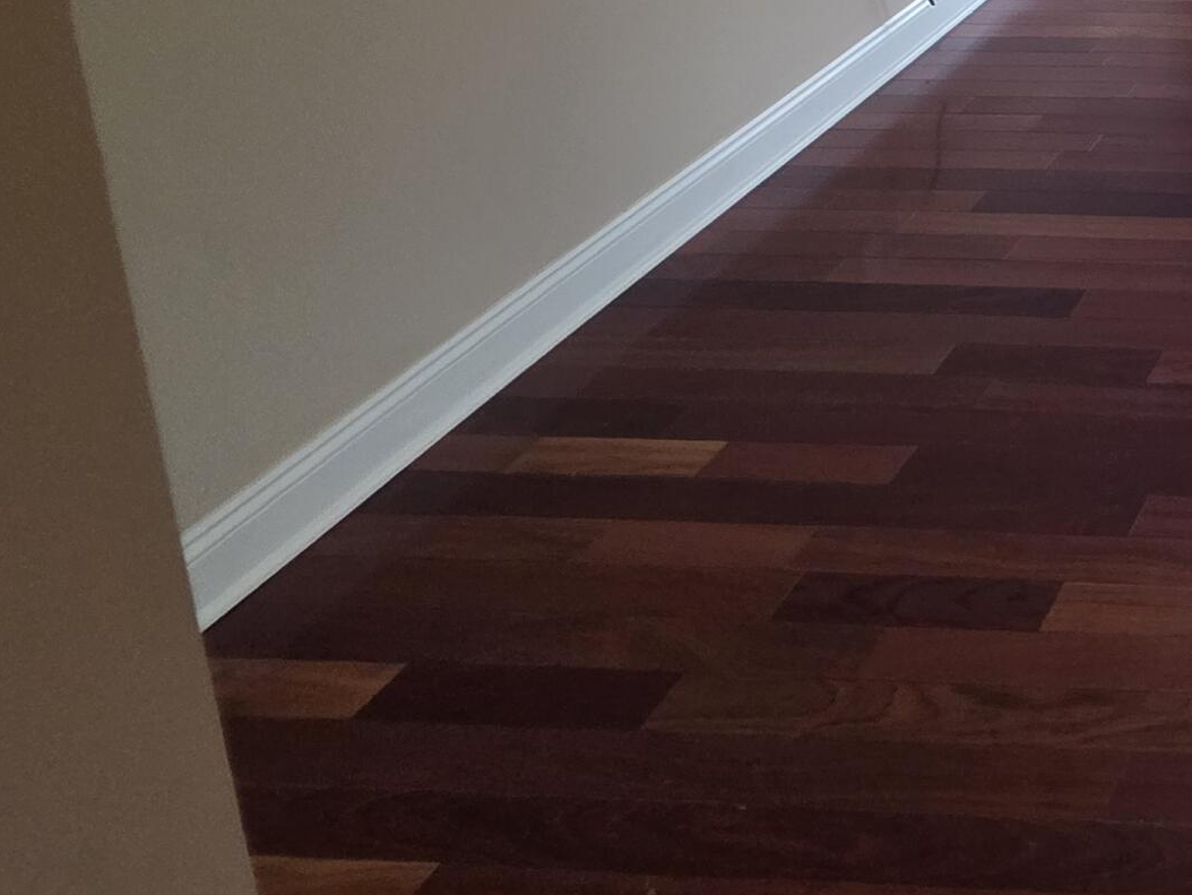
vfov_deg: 30.2
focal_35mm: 37
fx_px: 1274
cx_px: 1639
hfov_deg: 32.8
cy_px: -286
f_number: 1.9
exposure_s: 1/120
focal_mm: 2.2
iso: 250
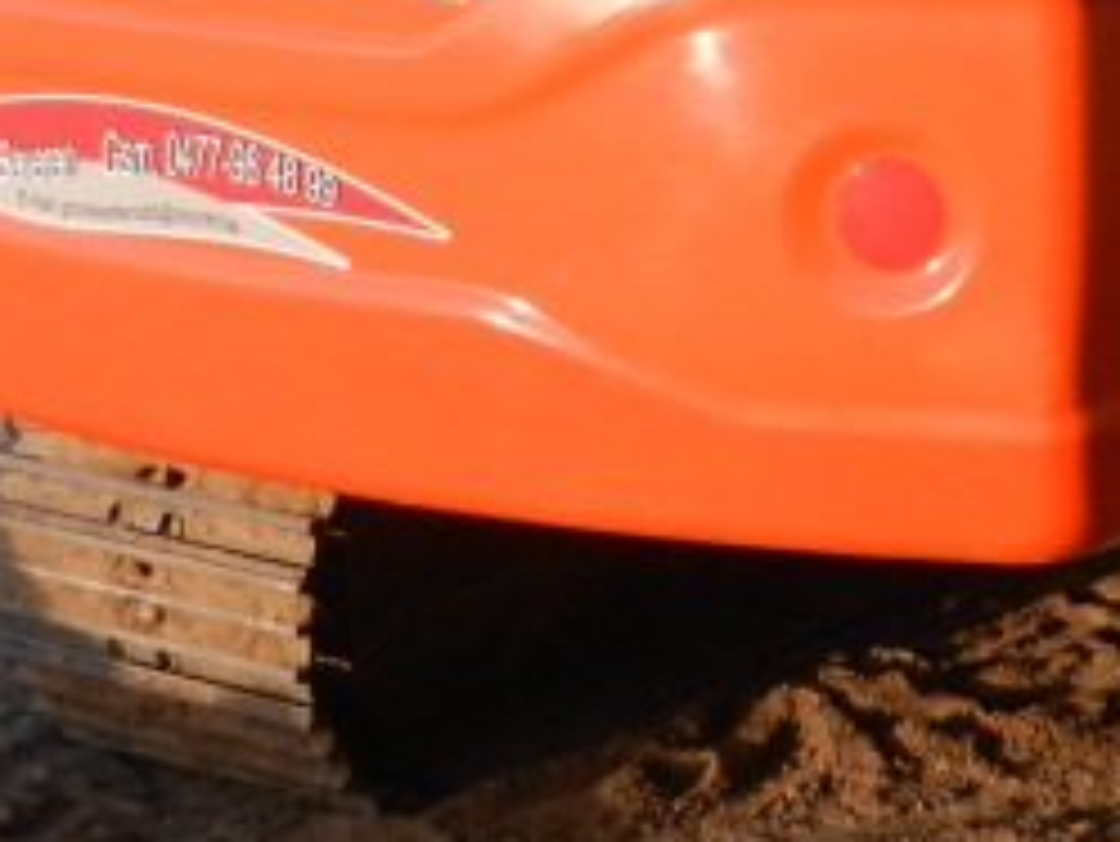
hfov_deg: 18.0
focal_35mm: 106
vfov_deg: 13.6
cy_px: -131
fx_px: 3431
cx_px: 1142
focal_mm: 5.9
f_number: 3.8
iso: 160
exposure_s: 1/400
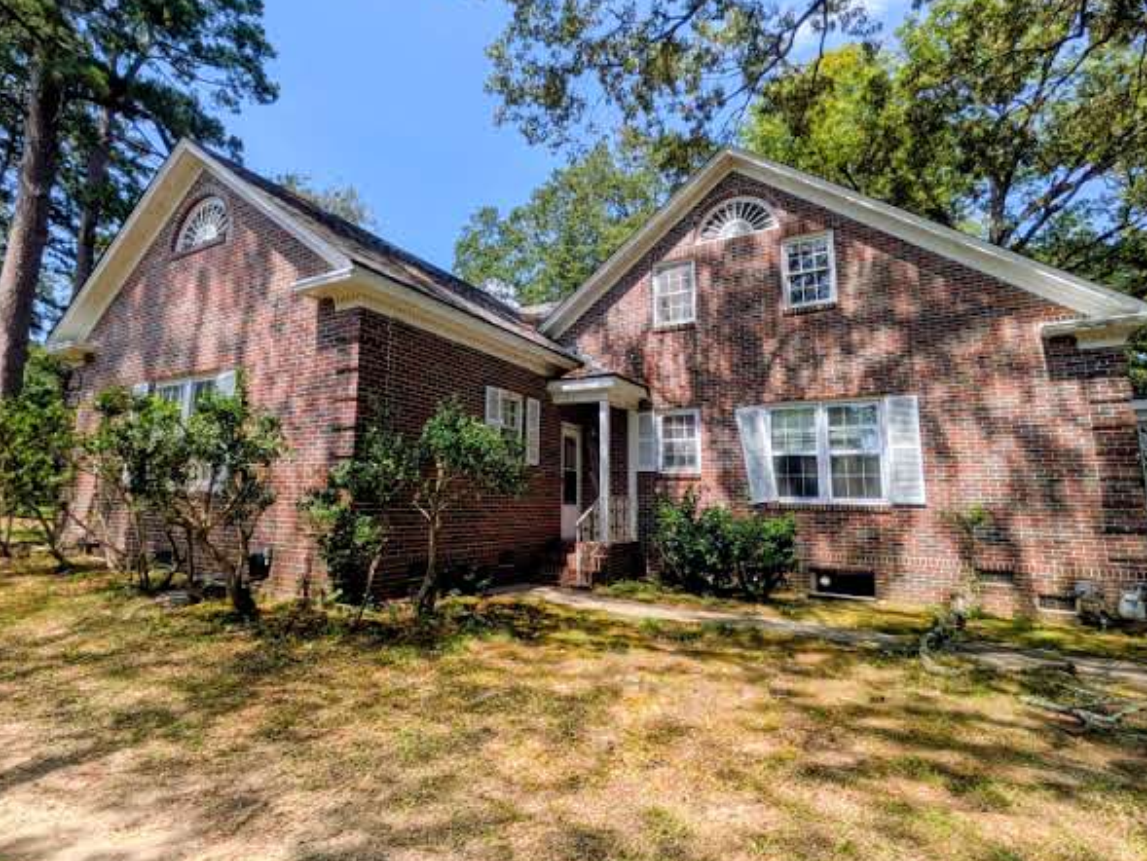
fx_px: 630
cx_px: 514
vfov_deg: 68.7
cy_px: 409
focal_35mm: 19
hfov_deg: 84.4
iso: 47
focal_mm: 1.85
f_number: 2.2
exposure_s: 1/1013
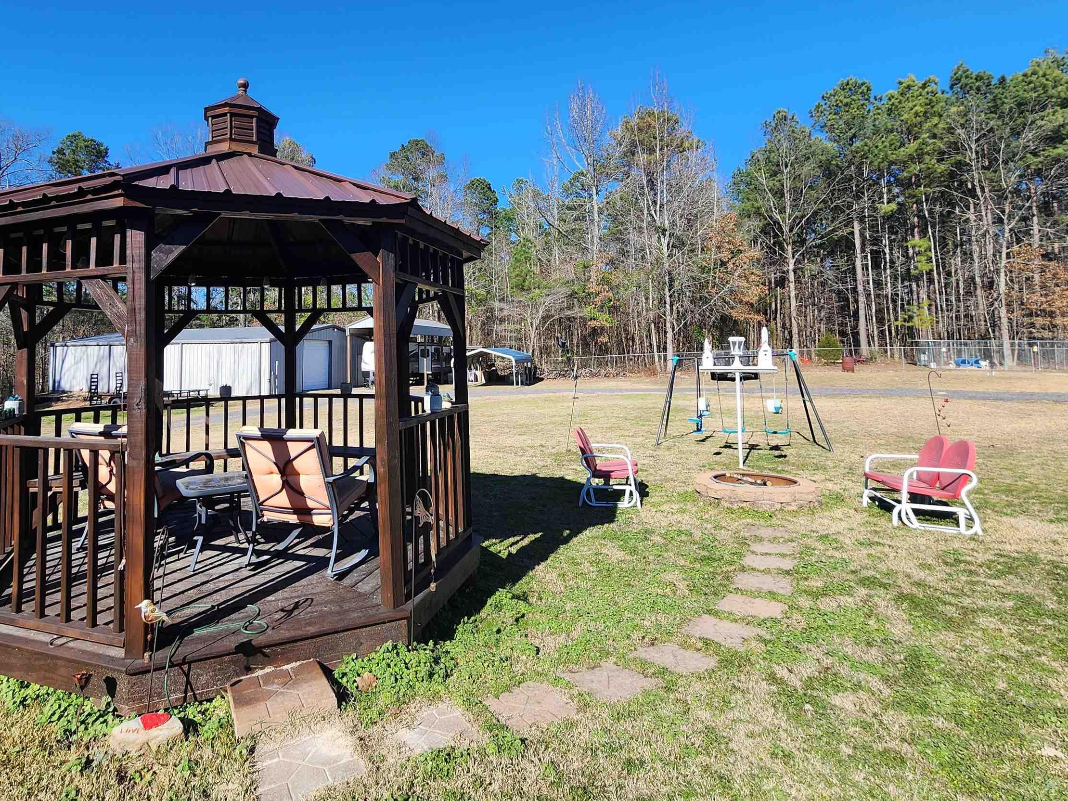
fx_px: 555
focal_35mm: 18
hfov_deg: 86.6
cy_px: 304
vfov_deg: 70.5
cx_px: 423
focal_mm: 2.2
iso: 50
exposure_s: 1/1376
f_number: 2.2
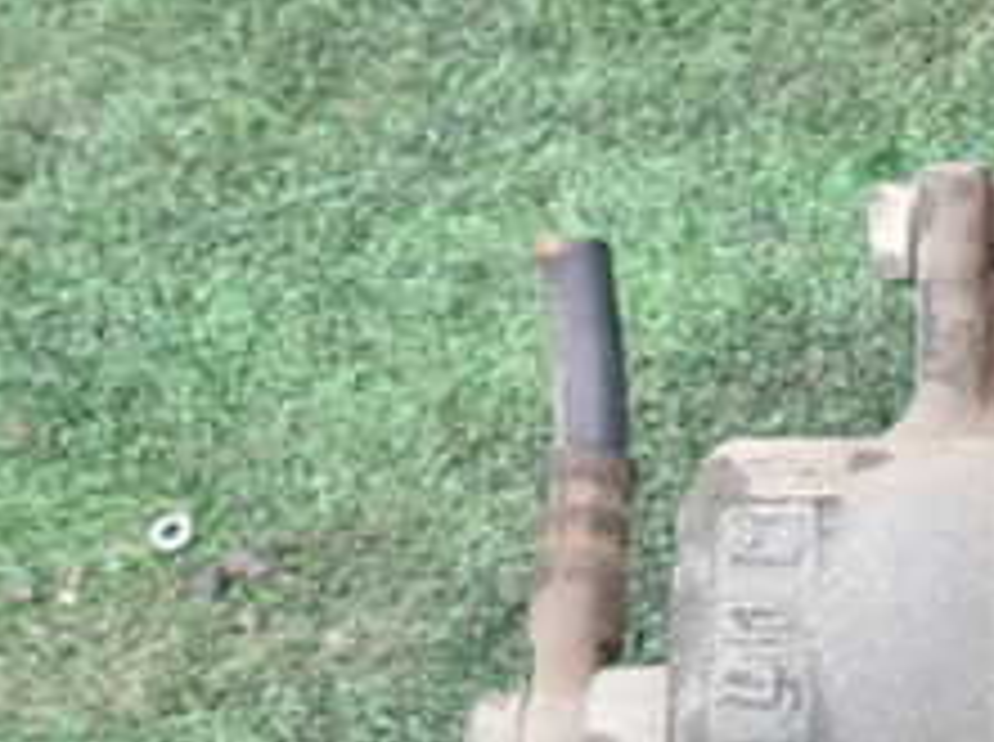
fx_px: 1949
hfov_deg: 25.3
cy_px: 679
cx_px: 1237
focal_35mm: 68
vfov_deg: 21.1
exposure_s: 1/60
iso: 100
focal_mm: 4.5
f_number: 2.8
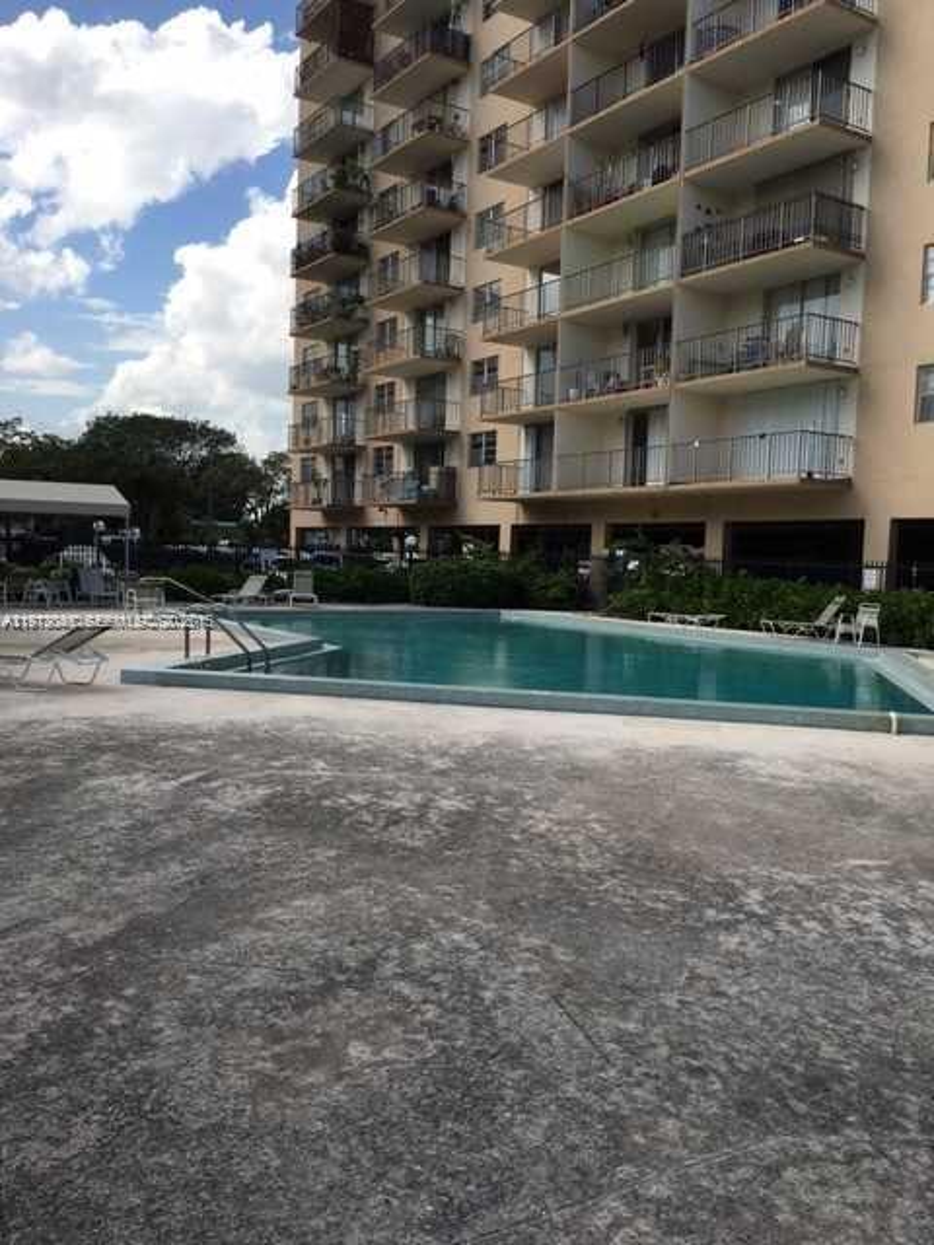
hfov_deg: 48.2
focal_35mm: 29
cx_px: 467
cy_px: 622
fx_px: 1043
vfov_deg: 61.7
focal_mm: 4.15
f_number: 2.2
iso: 25
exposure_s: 1/1326
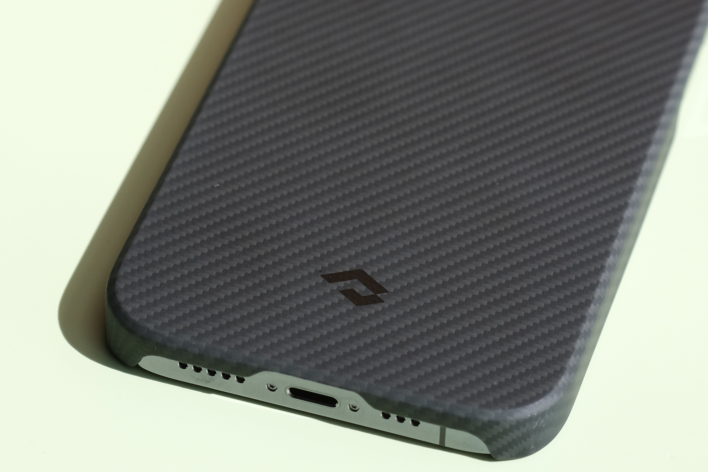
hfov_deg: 24.2
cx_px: 354
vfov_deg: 16.3
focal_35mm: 84
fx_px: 1652
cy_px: 236
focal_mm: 56
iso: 320
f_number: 4
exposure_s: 1/800
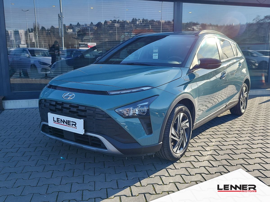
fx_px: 179
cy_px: 101
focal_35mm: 23
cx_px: 135
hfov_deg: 73.9
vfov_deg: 58.9
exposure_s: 1/594
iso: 50
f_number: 1.69
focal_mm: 7.01
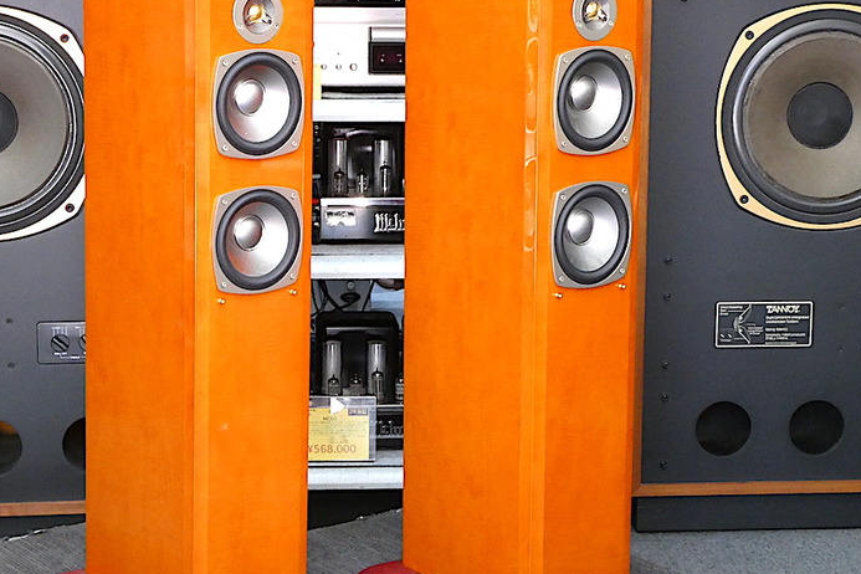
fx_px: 1722
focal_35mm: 72
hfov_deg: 28.0
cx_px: 369
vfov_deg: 18.9
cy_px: 242
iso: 400
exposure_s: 1/8
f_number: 6.3
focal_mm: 9
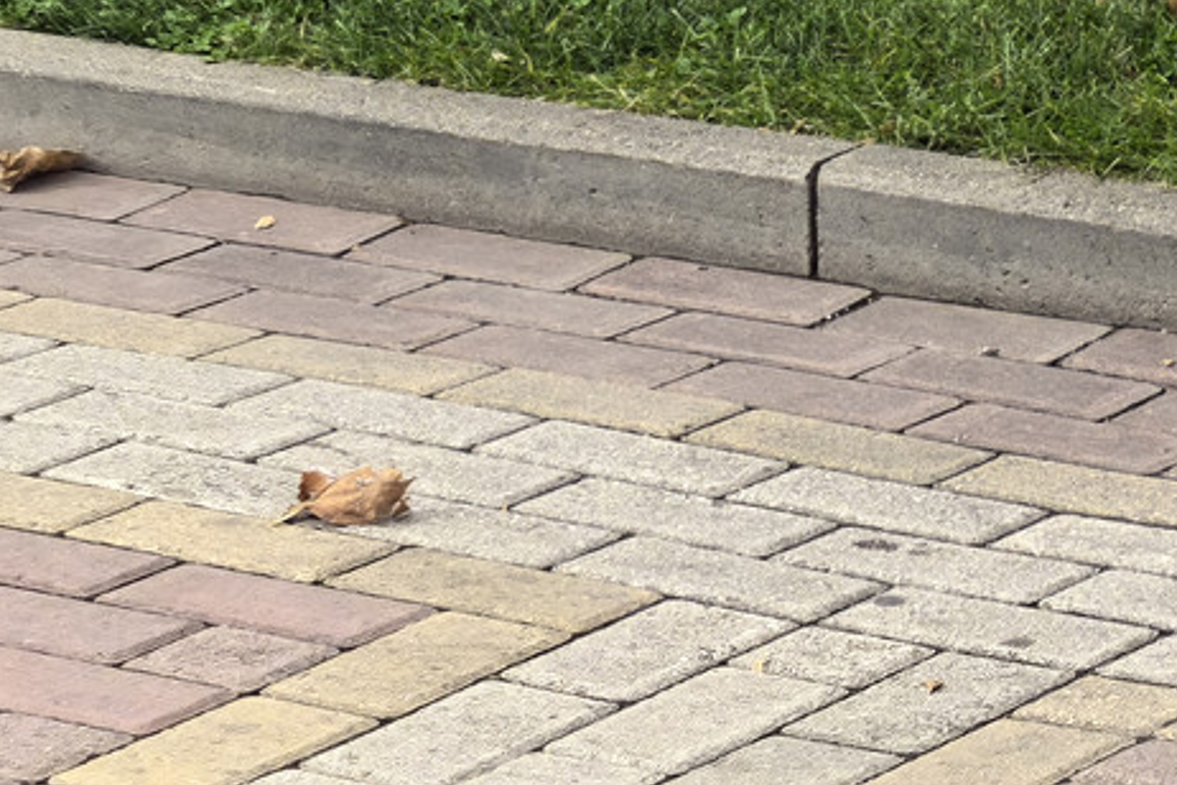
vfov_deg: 5.5
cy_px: -133
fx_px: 8173
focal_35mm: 250
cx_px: 1349
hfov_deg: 8.2
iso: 50
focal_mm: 6.98
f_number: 2
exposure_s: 1/461
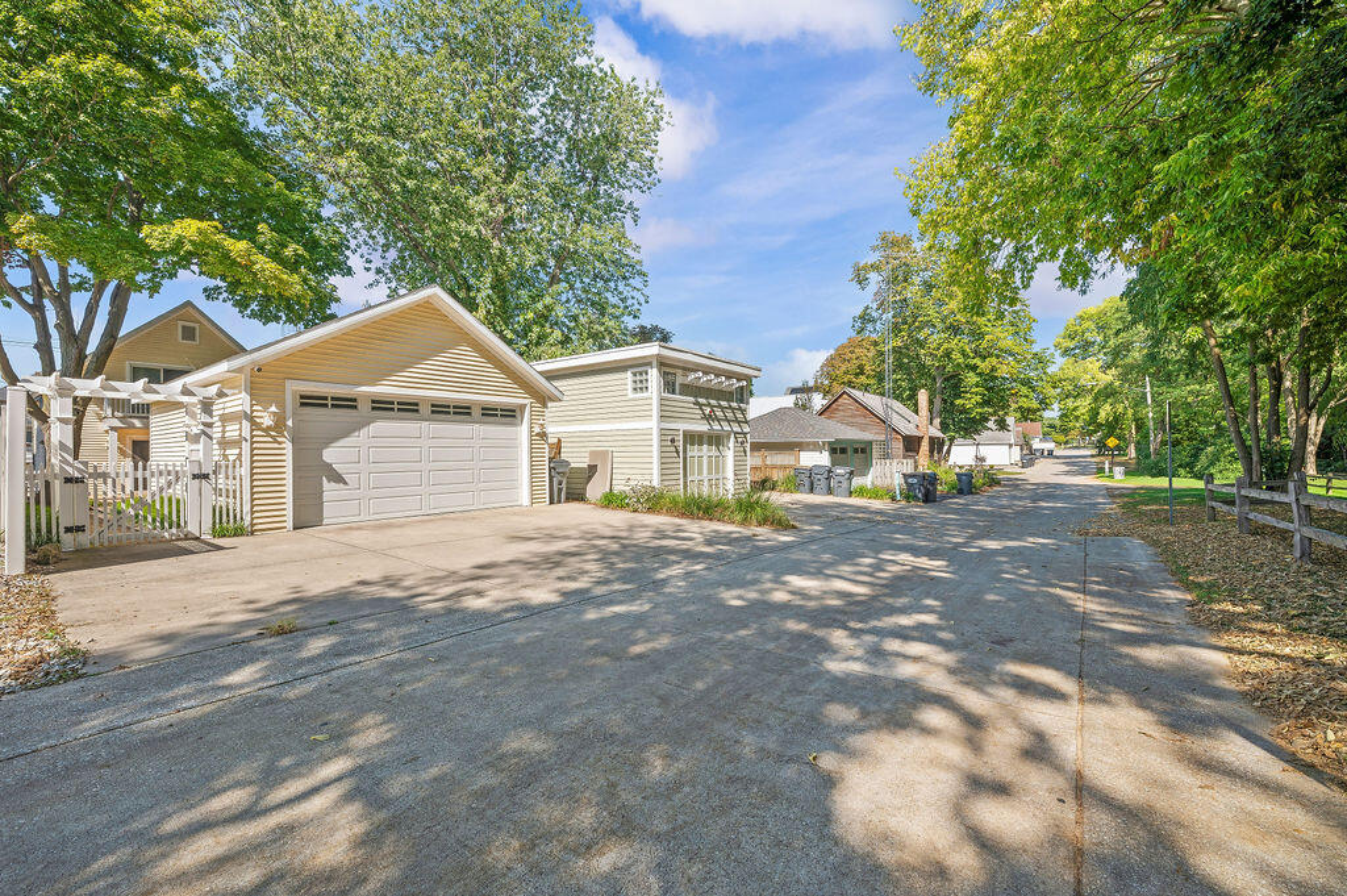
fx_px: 523
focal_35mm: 14
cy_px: 448
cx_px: 674
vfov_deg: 81.1
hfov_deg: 104.3
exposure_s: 1/50
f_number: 10
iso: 250
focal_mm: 14
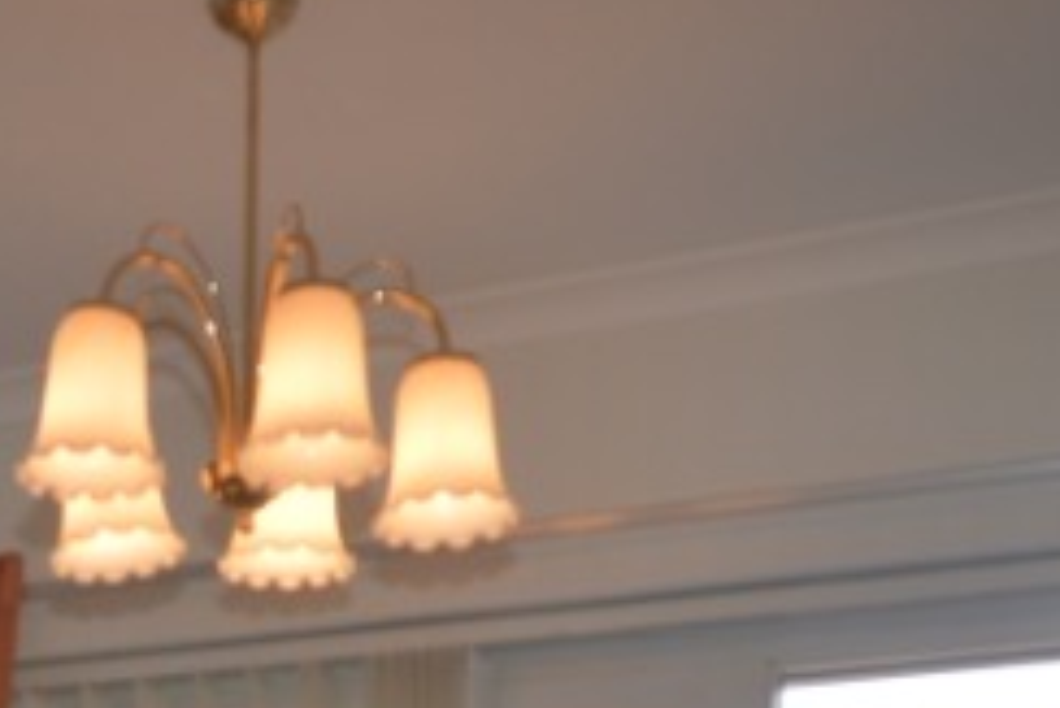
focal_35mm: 88
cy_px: 1427
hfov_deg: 22.0
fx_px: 2593
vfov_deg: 13.3
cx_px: -83
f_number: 4.8
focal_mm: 14
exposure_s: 1/80
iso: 100
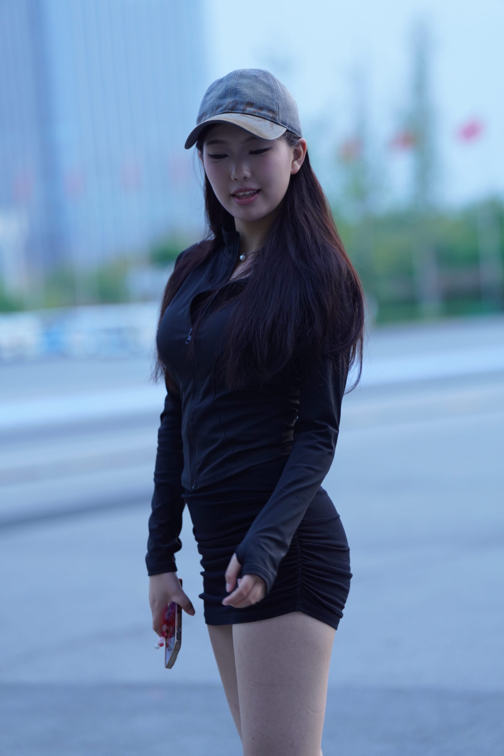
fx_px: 2708
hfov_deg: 10.6
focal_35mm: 129
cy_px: 378
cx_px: 252
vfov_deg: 15.9
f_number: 3.2
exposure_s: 1/320
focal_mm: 129
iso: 400
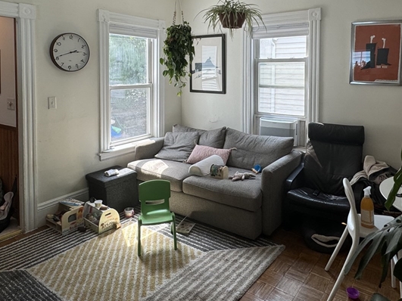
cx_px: 225
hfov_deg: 65.1
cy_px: 82
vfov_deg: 49.6
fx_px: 313
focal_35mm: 27
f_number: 2.2
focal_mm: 2.22
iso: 40
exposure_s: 1/118
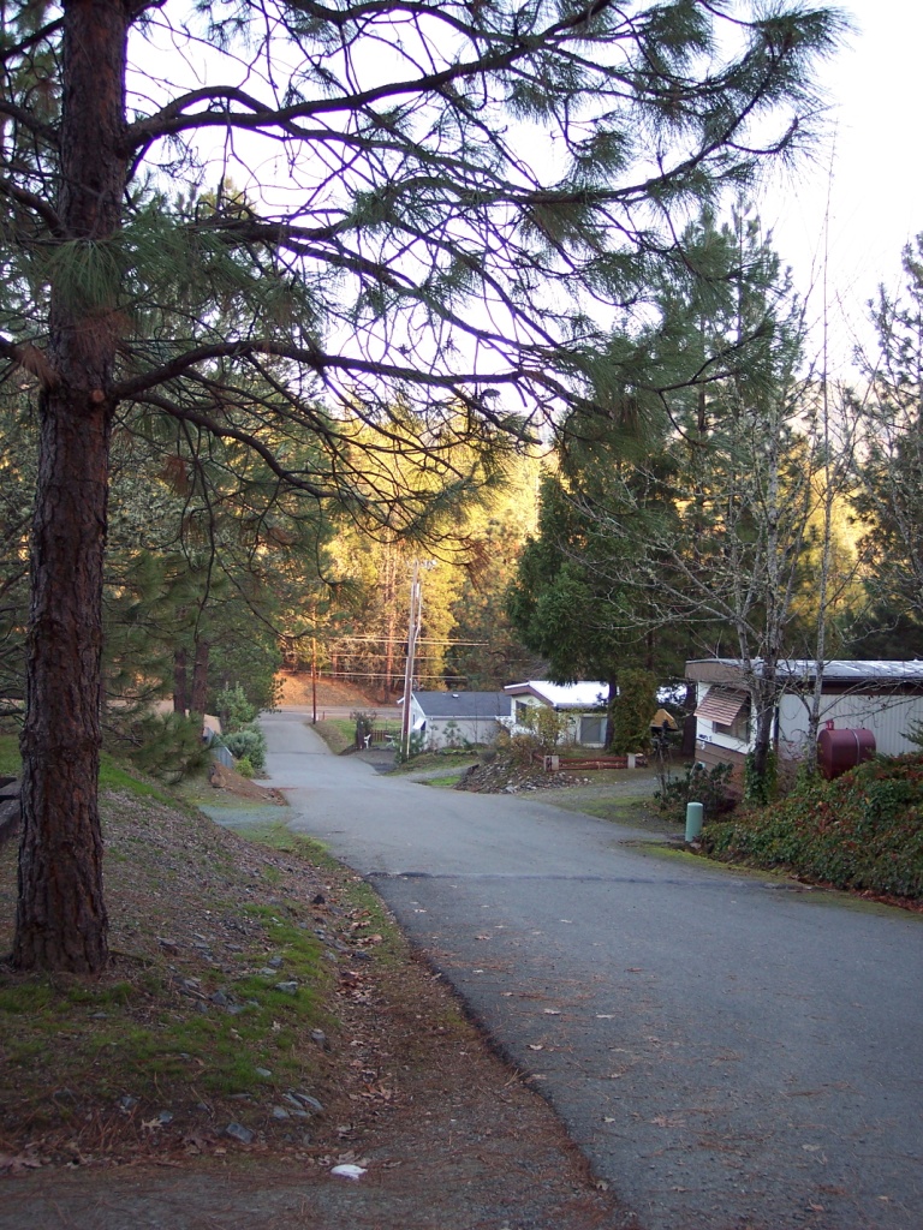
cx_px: 462
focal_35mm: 39
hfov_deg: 36.8
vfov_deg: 47.9
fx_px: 1387
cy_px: 615
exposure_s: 1/60
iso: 100
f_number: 2.8
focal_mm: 8
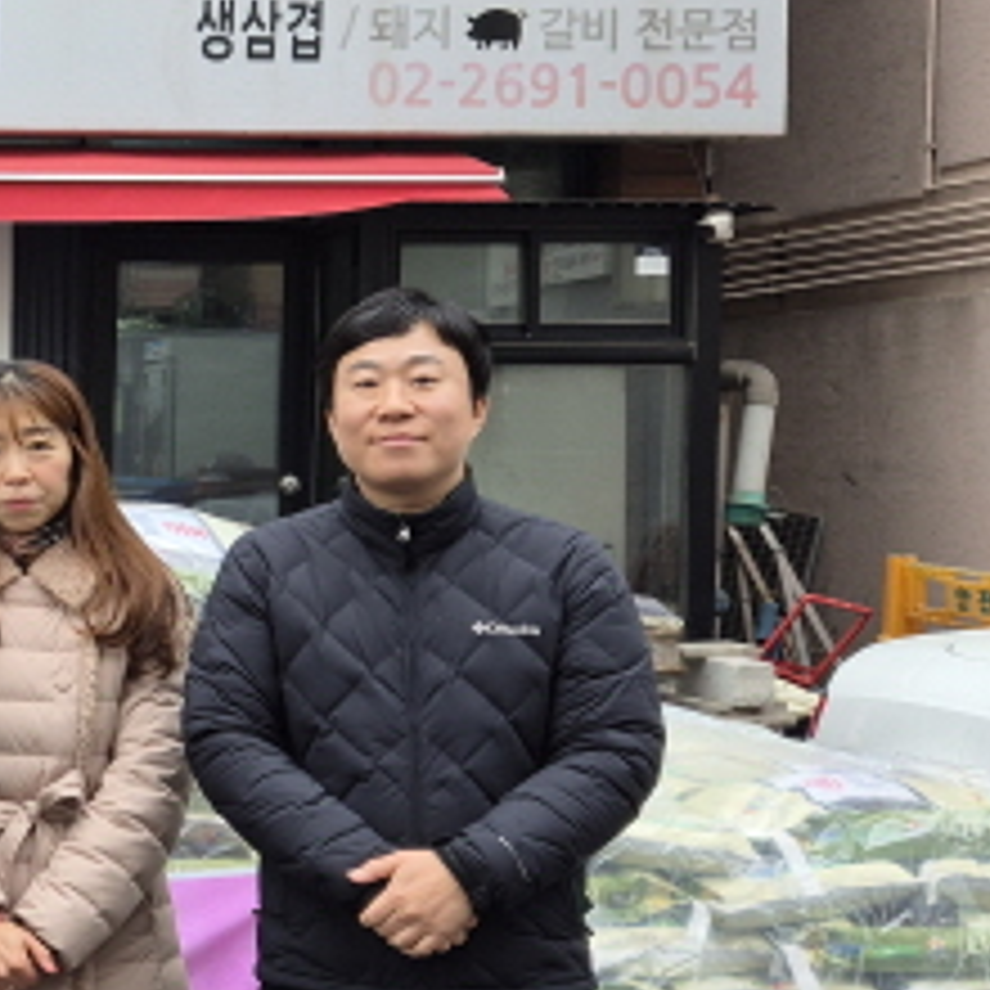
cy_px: 459
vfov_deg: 23.4
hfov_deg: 19.8
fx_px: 2394
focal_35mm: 74
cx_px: -549
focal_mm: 5.4
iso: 40
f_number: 1.8
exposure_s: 1/180
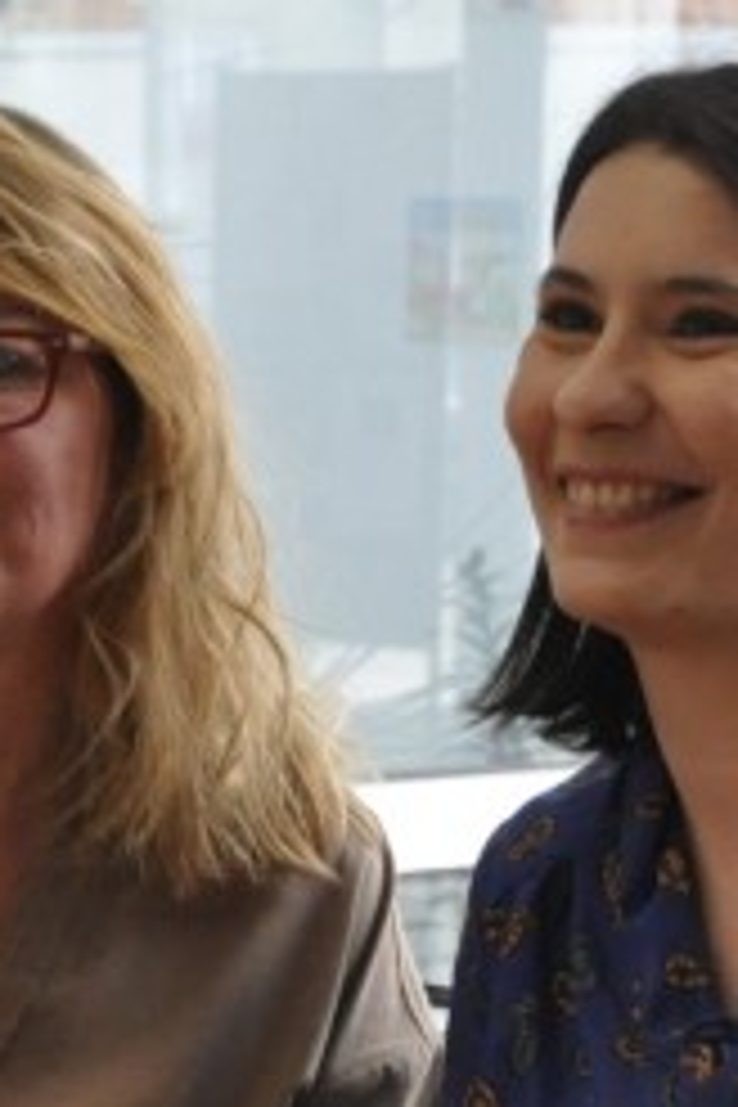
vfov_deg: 11.1
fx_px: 5688
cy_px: 716
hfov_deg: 7.4
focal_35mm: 185
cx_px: 205
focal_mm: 42
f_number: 7.1
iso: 2000
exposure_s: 1/200
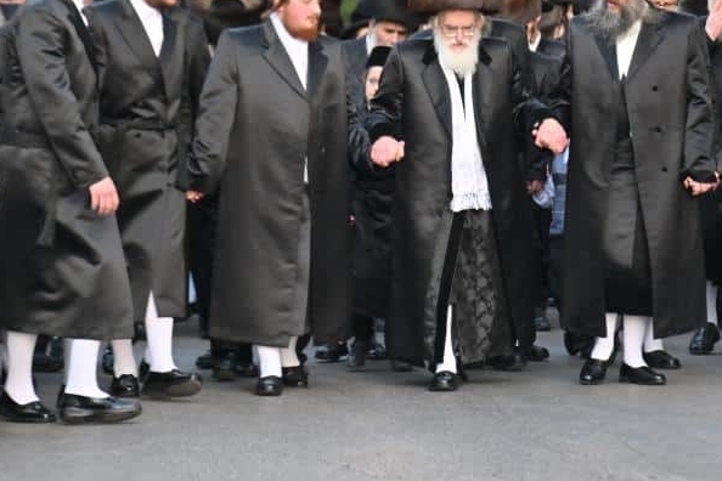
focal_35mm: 207
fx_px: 4151
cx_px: 512
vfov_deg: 6.6
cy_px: 149
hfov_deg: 9.9
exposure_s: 1/160
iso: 125
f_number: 4
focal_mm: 120
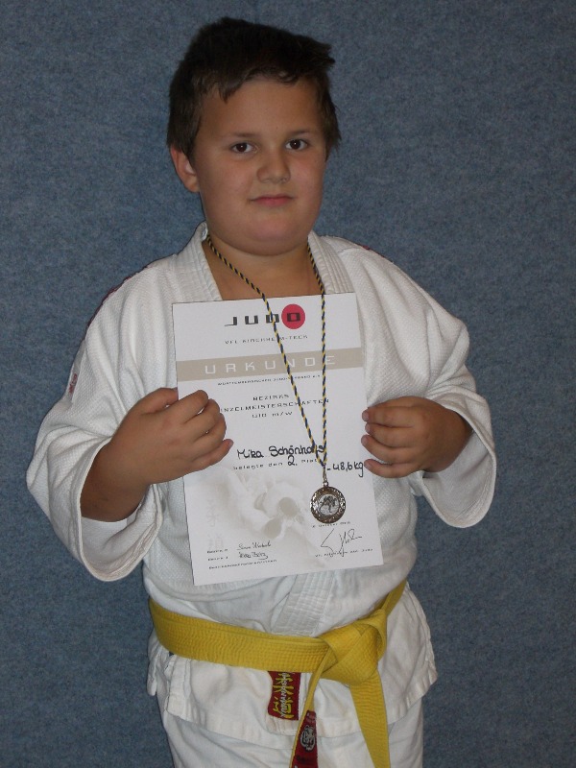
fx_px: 2086
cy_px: 384
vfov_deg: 20.9
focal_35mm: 94
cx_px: 288
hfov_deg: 15.7
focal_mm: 15.3
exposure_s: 1/60
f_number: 4.6
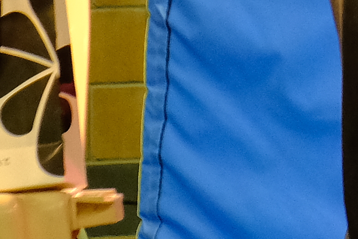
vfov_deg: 1.3
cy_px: -395
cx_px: 1029
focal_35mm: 1021
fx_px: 10150
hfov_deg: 2.0
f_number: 5.6
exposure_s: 1/58
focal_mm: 88.2
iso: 2000
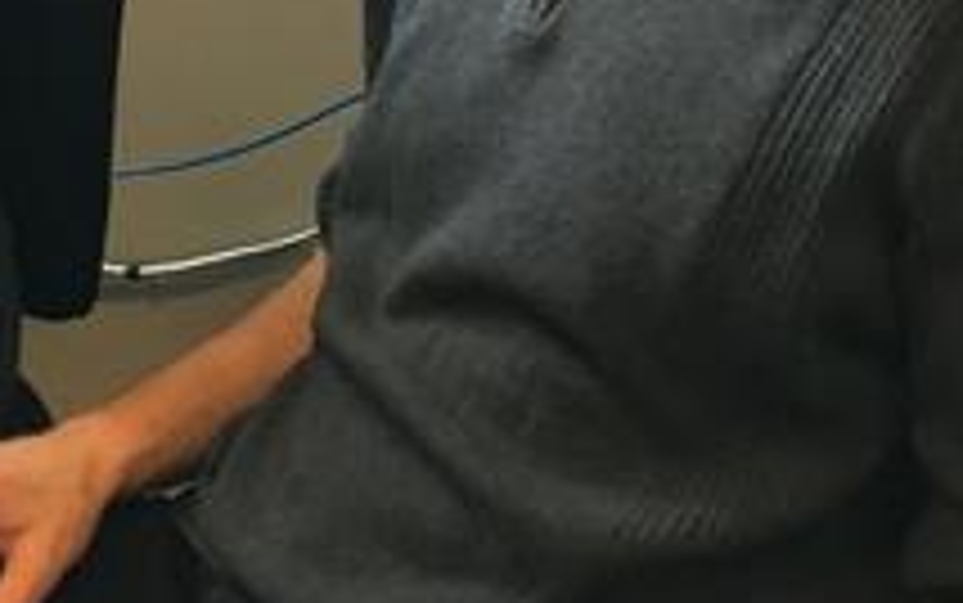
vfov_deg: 11.0
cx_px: -292
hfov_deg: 17.0
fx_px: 3020
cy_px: -266
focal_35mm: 115
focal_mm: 4.15
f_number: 2.2
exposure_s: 1/30
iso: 125
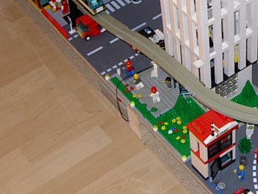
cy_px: 79
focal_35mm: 101
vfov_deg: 14.6
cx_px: 287
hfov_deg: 18.7
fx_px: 753
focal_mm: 7.8
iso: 79
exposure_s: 1/64
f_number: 2.8
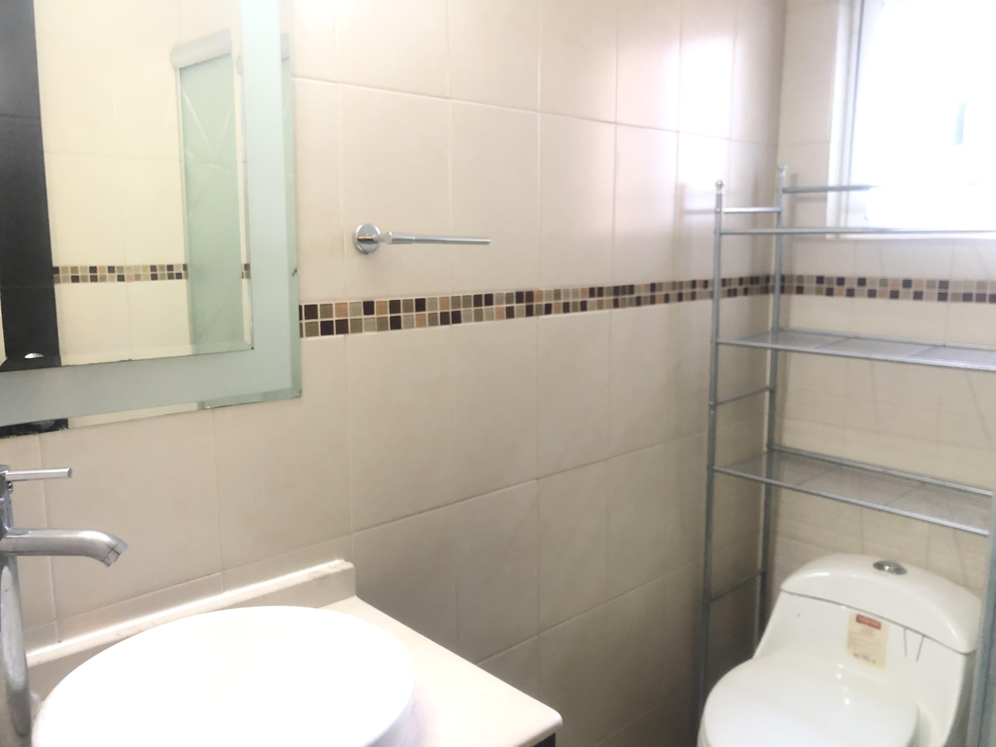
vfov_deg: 49.7
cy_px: 374
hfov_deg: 63.4
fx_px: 806
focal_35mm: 28
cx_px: 498
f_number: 1.8
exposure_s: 1/11
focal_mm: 4
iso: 100
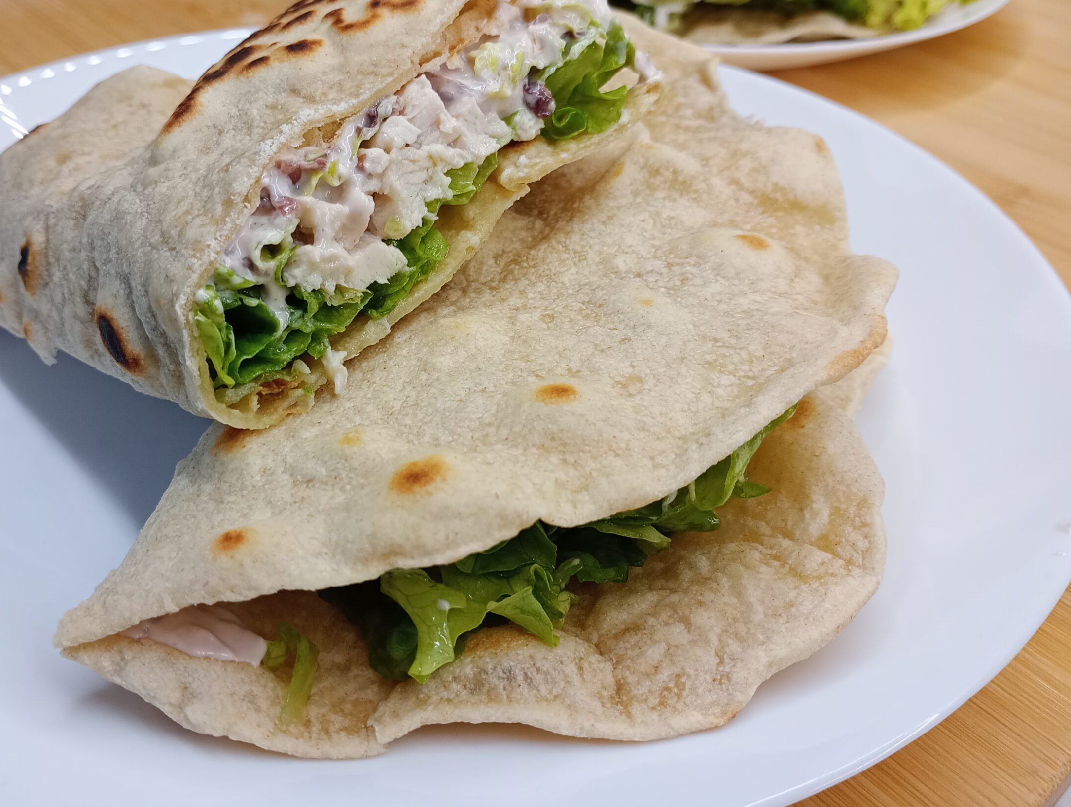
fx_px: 1023
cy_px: 350
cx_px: 464
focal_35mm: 33
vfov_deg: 43.0
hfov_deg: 55.1
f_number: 1.8
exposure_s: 1/50
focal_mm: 4.27
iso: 437
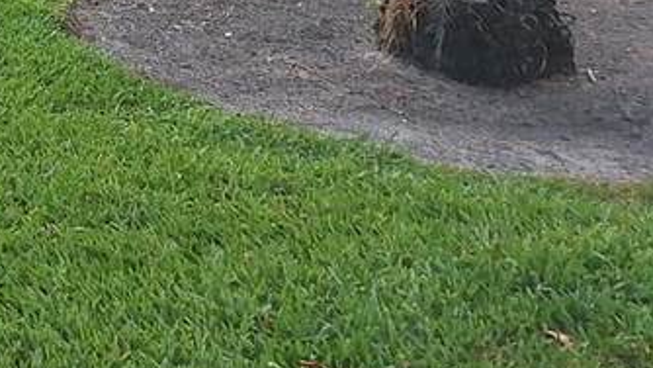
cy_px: -391
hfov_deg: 17.2
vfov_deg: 11.3
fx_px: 1663
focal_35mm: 96
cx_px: -590
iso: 40
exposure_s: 1/2183
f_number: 1.8
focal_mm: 5.54
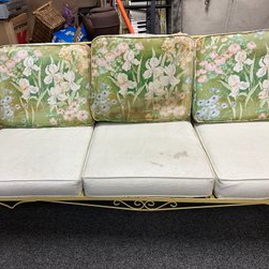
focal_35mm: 29
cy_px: 137
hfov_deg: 55.4
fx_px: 255
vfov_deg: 55.6
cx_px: 113
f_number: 1.78
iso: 160
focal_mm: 6.86
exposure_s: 1/120
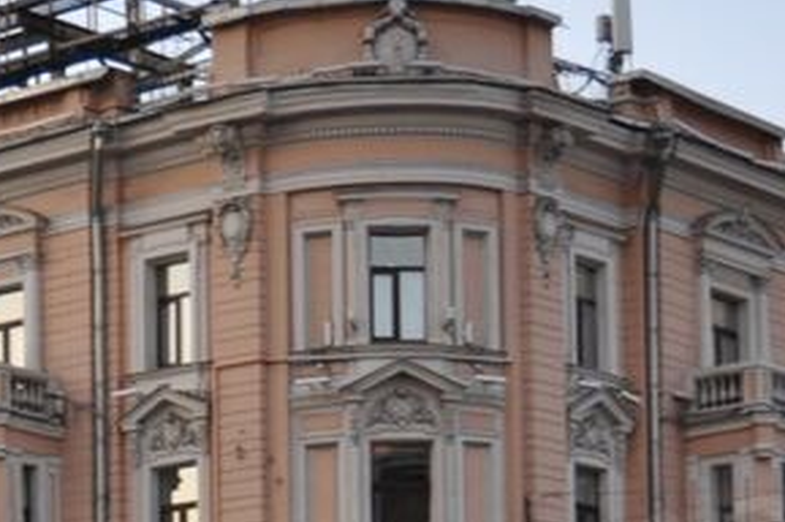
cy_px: 957
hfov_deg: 15.2
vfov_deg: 9.7
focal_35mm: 133
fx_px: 2897
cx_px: 49
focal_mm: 20
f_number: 2.8
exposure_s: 1/200
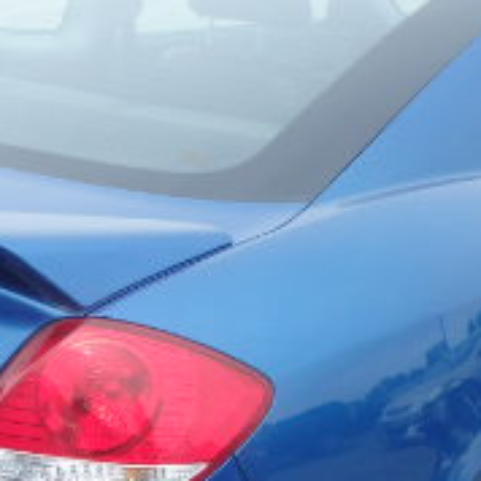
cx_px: 257
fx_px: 1902
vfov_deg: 14.1
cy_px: 513
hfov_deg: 14.4
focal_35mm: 121
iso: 125
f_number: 4.6
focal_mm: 6.8
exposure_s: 1/200
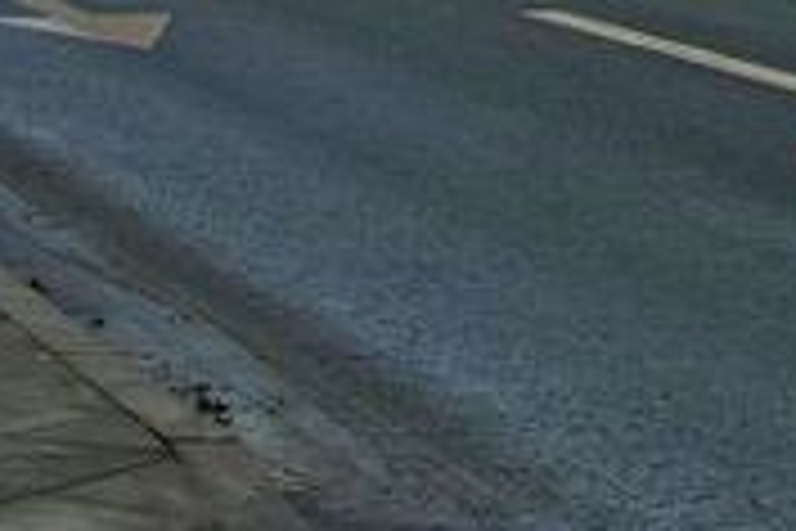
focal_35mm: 293
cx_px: 1417
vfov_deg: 4.6
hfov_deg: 6.9
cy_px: -425
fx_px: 6478
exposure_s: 1/50
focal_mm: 28
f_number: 8
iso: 100
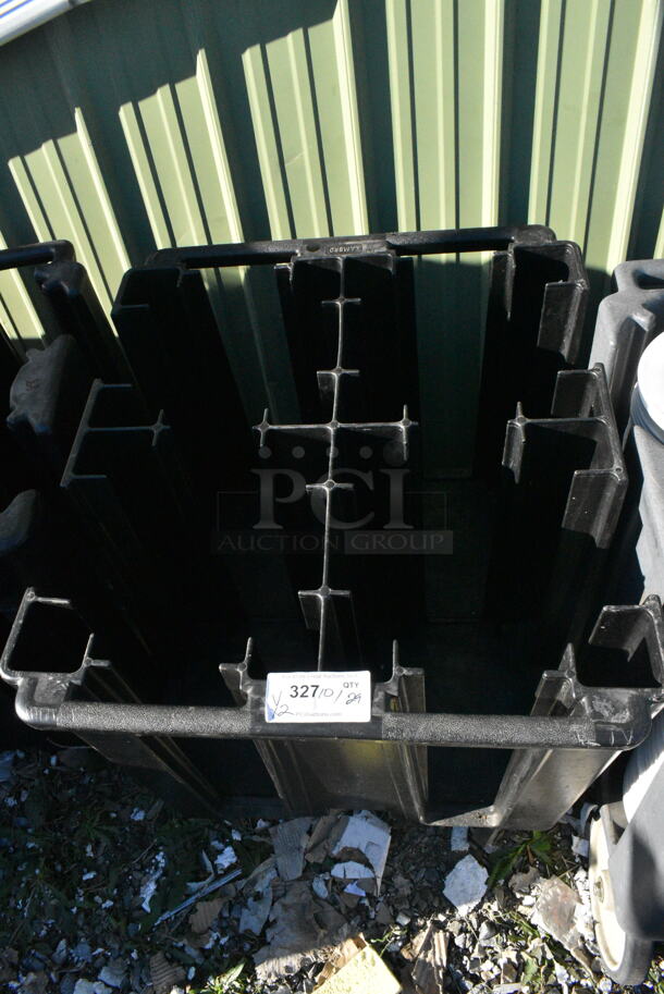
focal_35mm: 27
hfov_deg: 48.0
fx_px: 746
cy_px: 497
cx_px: 332
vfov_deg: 67.3
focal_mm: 18
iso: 6400
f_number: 20
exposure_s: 1/1600
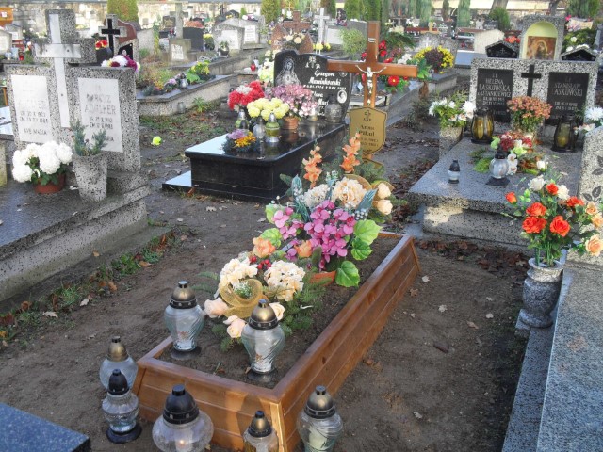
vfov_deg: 40.7
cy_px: 226
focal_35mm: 35
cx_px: 302
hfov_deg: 52.6
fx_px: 610
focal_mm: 6.3
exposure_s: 1/125
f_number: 3.2
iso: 100
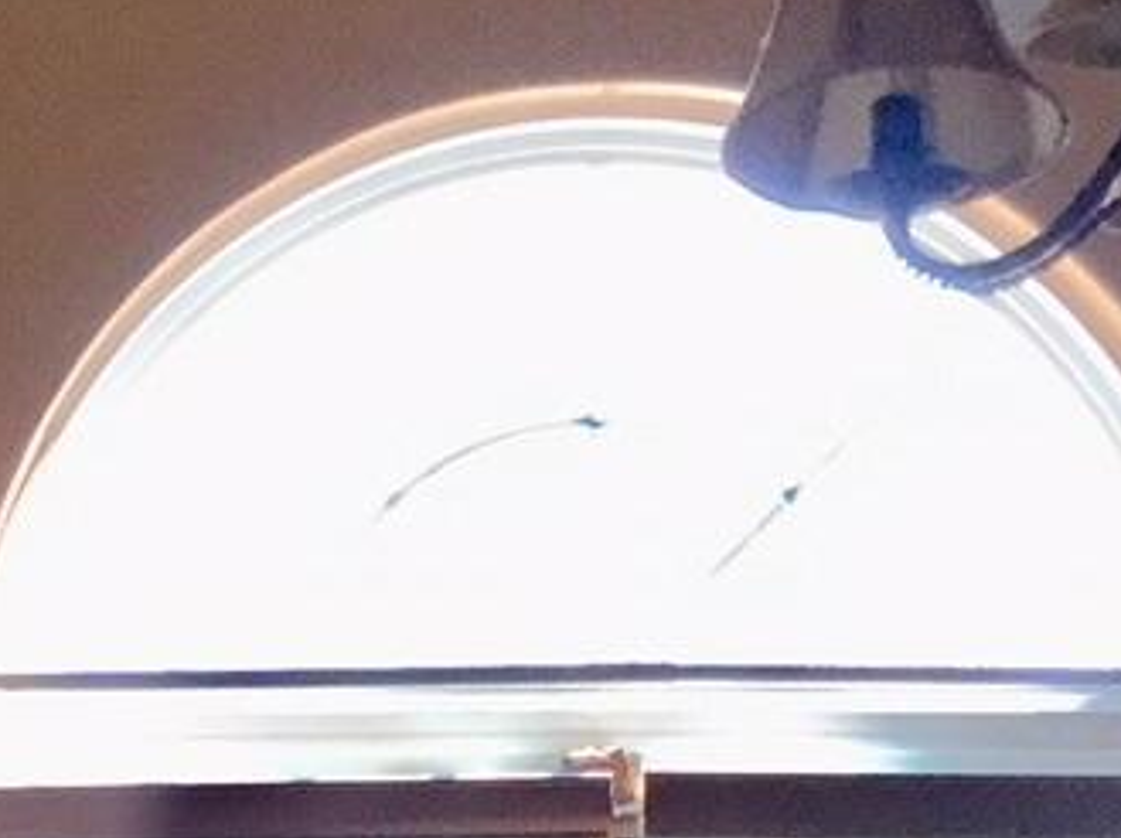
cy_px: 1087
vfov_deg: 9.4
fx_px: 4982
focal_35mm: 154
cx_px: -129
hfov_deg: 12.6
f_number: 2.4
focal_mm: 3.3
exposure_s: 1/30
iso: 25
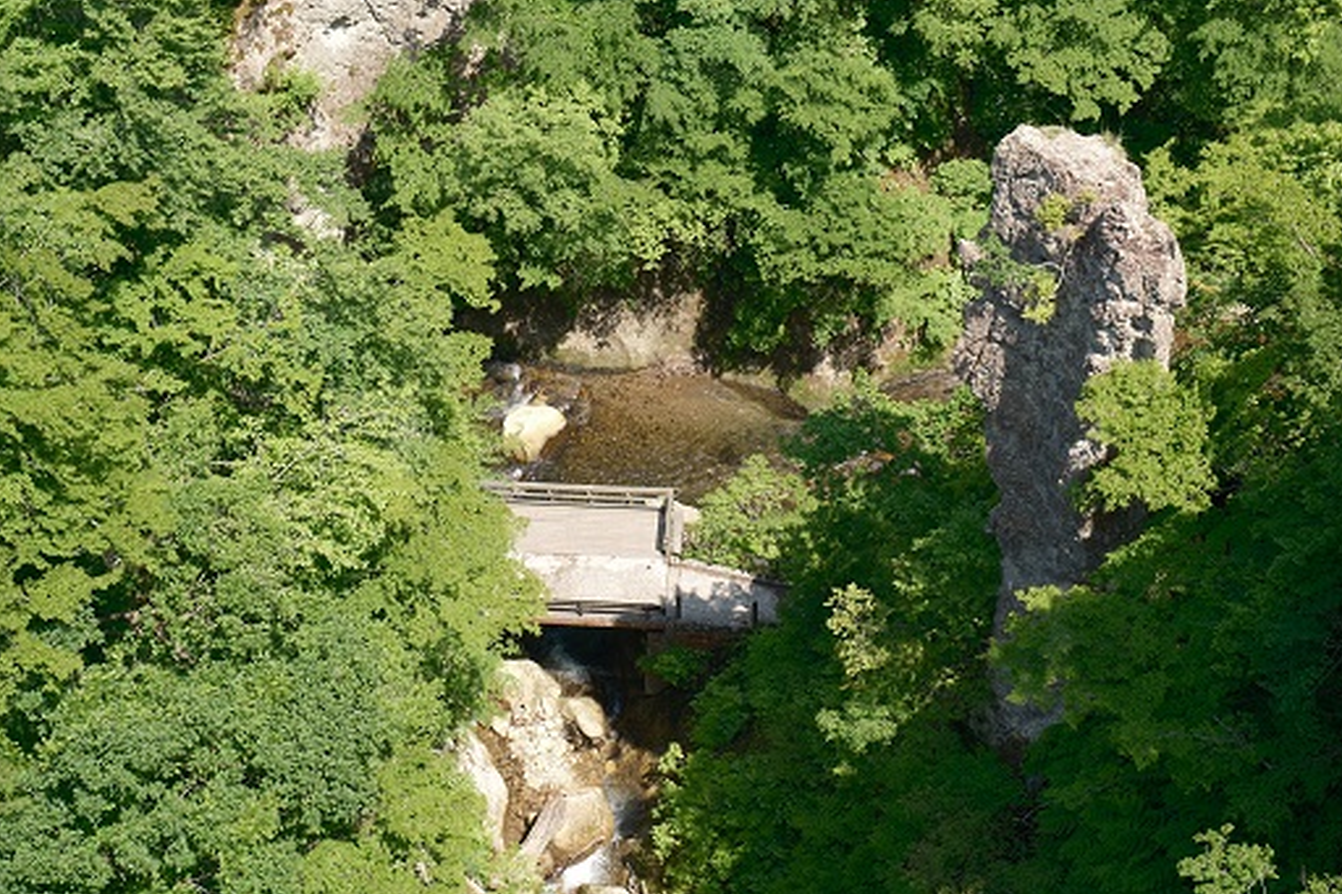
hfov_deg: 28.8
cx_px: 713
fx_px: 2608
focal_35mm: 70
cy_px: 372
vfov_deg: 19.4
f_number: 3.6
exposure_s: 1/500
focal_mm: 37.6
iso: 125
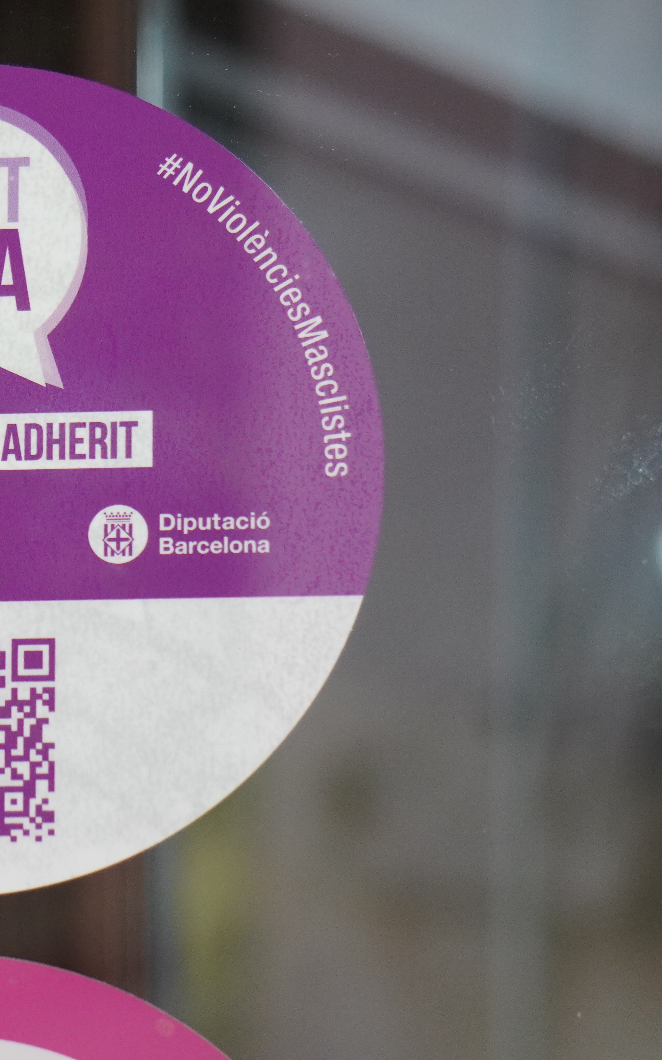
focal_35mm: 265
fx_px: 7650
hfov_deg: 4.9
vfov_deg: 7.9
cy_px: 440
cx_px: -116
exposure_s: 1/160
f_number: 5.6
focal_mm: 93
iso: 1600
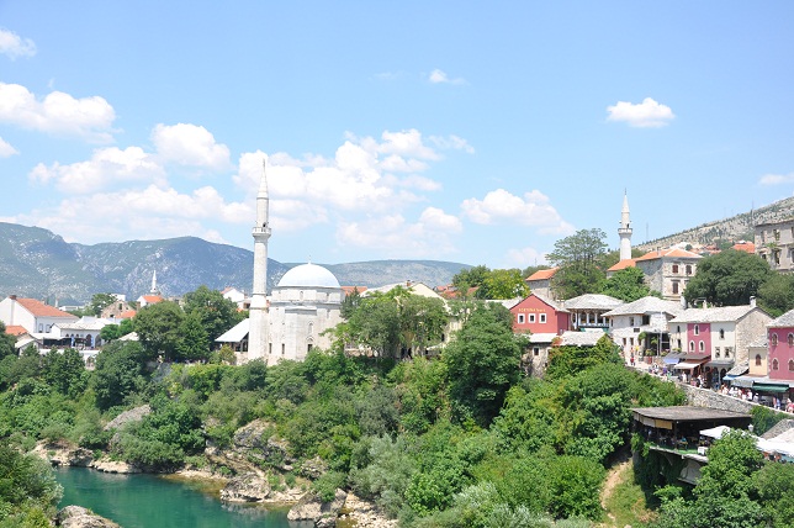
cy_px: 264
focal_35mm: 39
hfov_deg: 49.6
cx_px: 397
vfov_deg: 34.1
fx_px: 859
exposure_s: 1/250
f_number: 8
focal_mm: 26
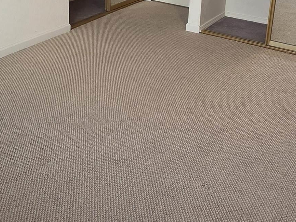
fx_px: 393
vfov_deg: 29.9
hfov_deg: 40.6
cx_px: 94
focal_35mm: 46
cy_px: 14
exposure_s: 1/60
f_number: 1.9
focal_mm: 2.2
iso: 160
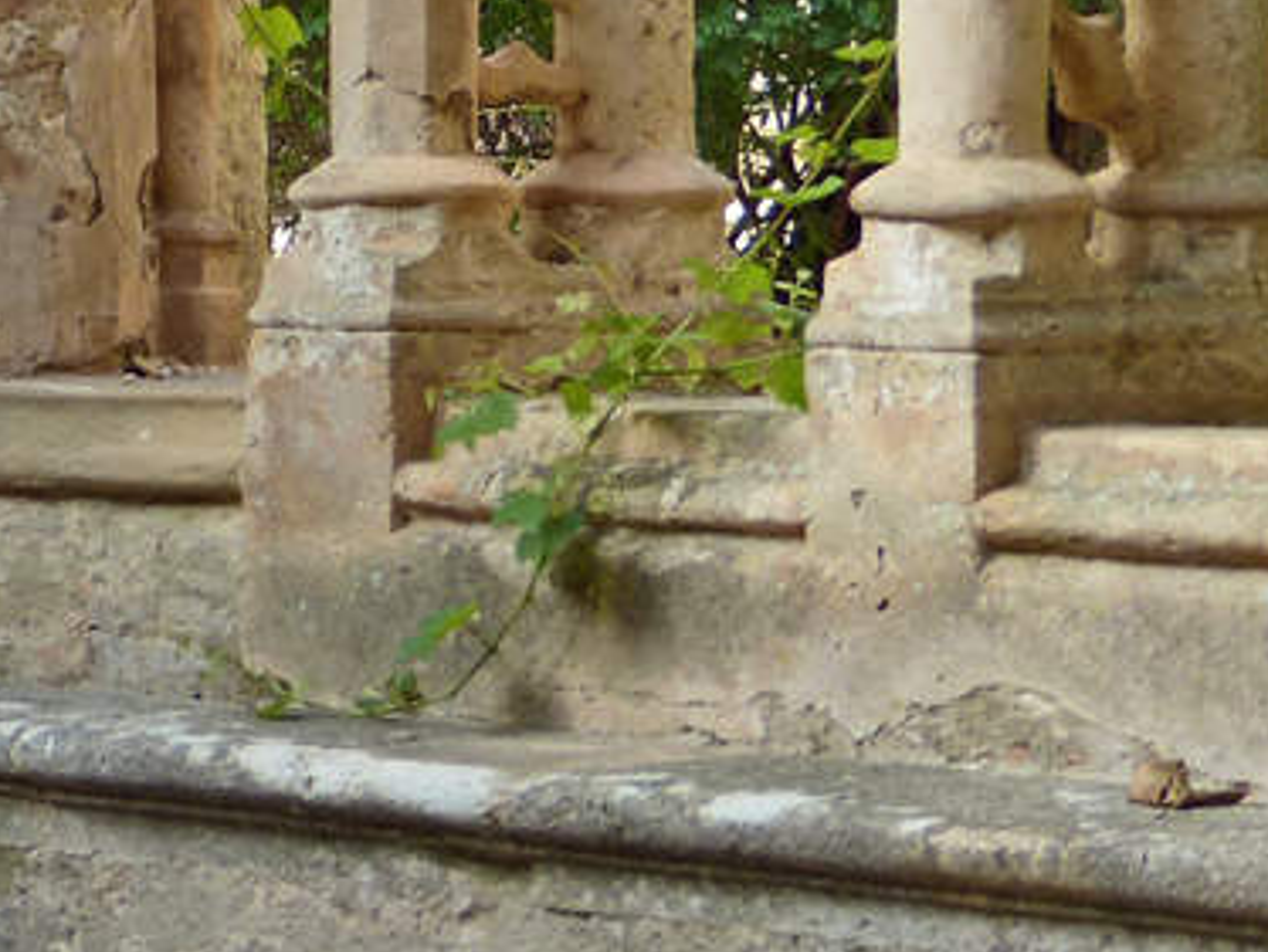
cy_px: -549
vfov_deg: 6.3
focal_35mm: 231
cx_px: -397
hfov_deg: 8.4
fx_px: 8467
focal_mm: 13
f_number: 2.8
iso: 100
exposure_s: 1/100
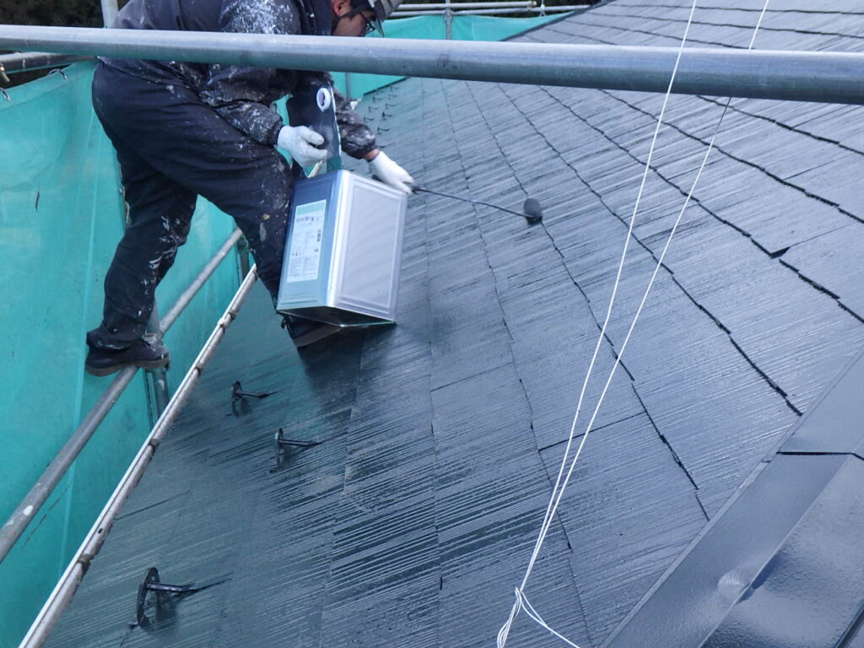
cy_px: 324
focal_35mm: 42
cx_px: 432
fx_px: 1048
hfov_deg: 44.8
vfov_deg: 34.3
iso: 125
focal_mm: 7.5
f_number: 4.2
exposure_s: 1/125
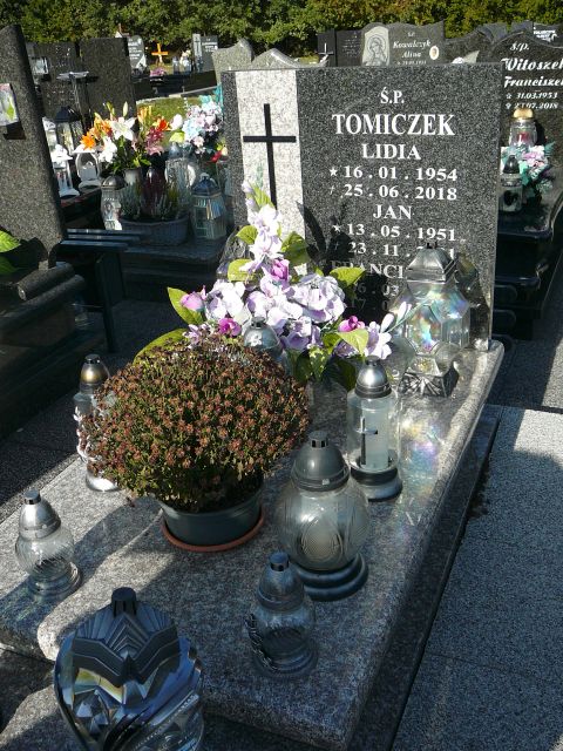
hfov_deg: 40.7
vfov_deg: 52.6
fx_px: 759
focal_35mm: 35
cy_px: 376
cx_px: 282
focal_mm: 5.2
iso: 80
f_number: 2.8
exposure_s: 1/1000
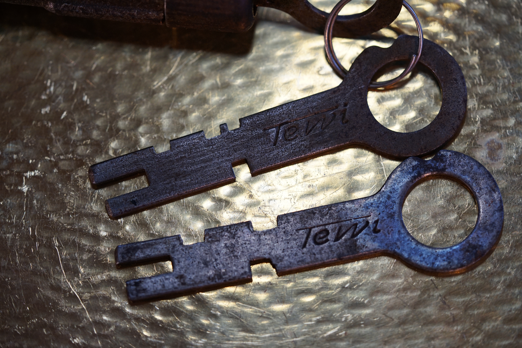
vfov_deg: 15.2
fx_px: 1305
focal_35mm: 90
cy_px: 174
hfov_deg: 22.6
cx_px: 261
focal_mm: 90
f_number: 4
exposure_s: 1/100
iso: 640
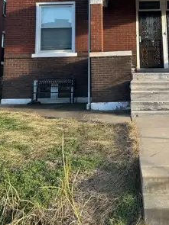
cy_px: 25
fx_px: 306
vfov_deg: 37.9
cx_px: 118
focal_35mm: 47
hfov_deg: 30.5
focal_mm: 5.7
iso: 50
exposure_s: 1/709
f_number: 1.5
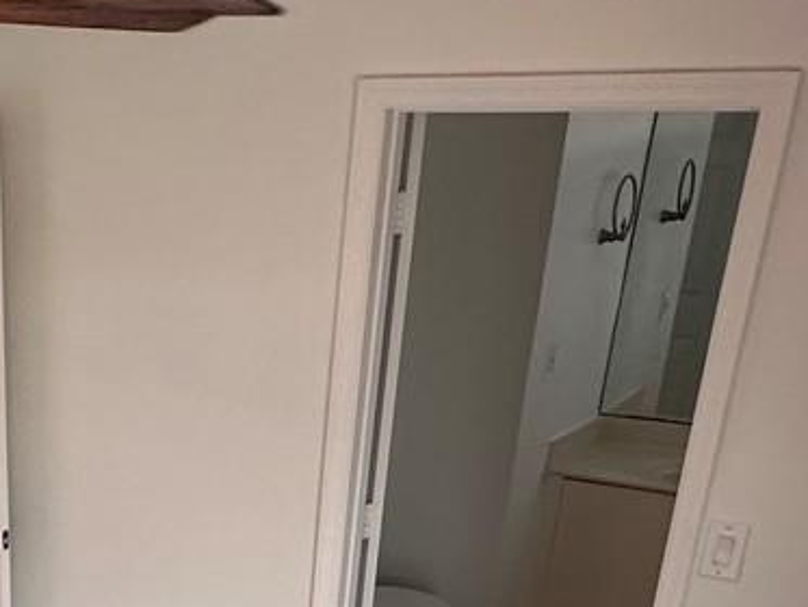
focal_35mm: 60
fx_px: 1401
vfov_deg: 21.4
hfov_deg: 30.1
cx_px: 17
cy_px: 852
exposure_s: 1/120
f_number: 2.2
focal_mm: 2.22
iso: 250
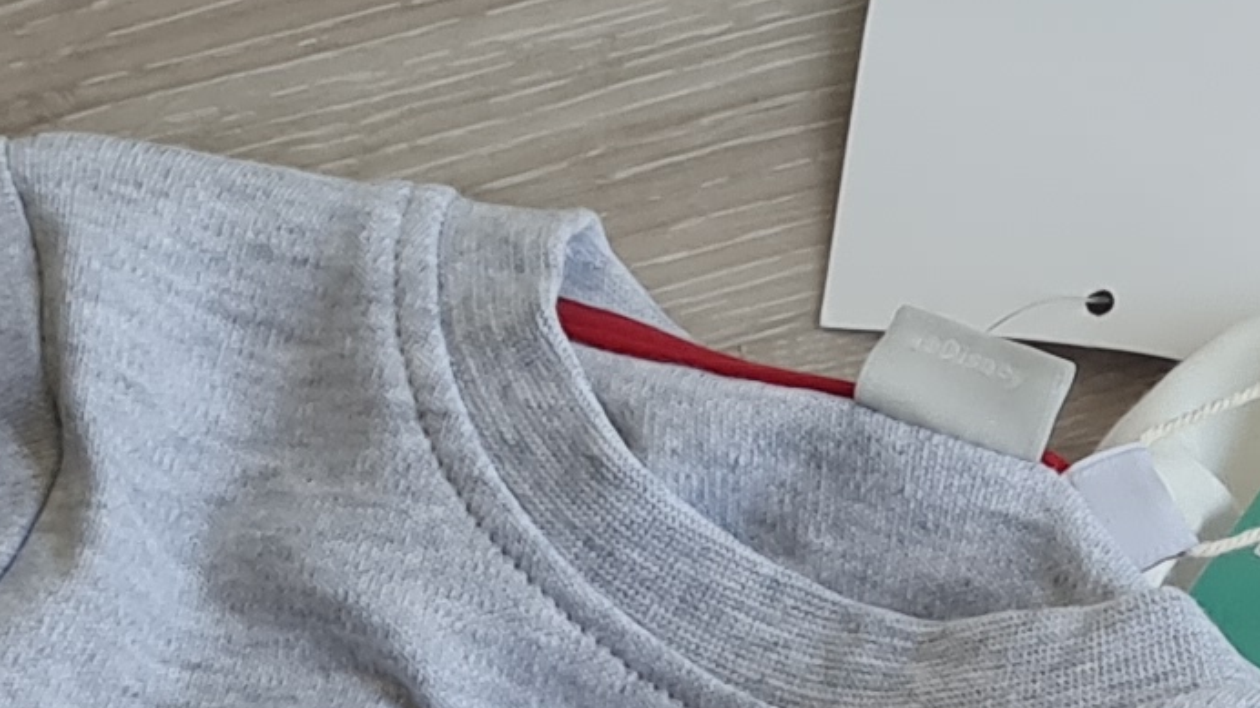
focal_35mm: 165
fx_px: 5512
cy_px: 1940
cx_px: 1160
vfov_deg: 6.8
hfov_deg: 12.9
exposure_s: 1/100
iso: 80
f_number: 1.8
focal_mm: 5.4
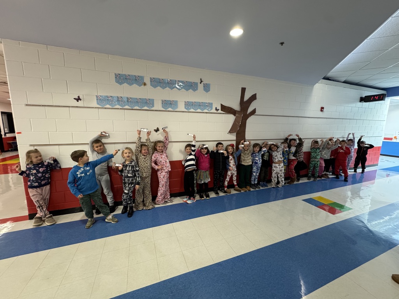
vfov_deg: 85.7
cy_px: 150
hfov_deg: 102.1
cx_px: 200
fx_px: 161
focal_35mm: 14
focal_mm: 2.22
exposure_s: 1/60
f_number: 2.2
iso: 400
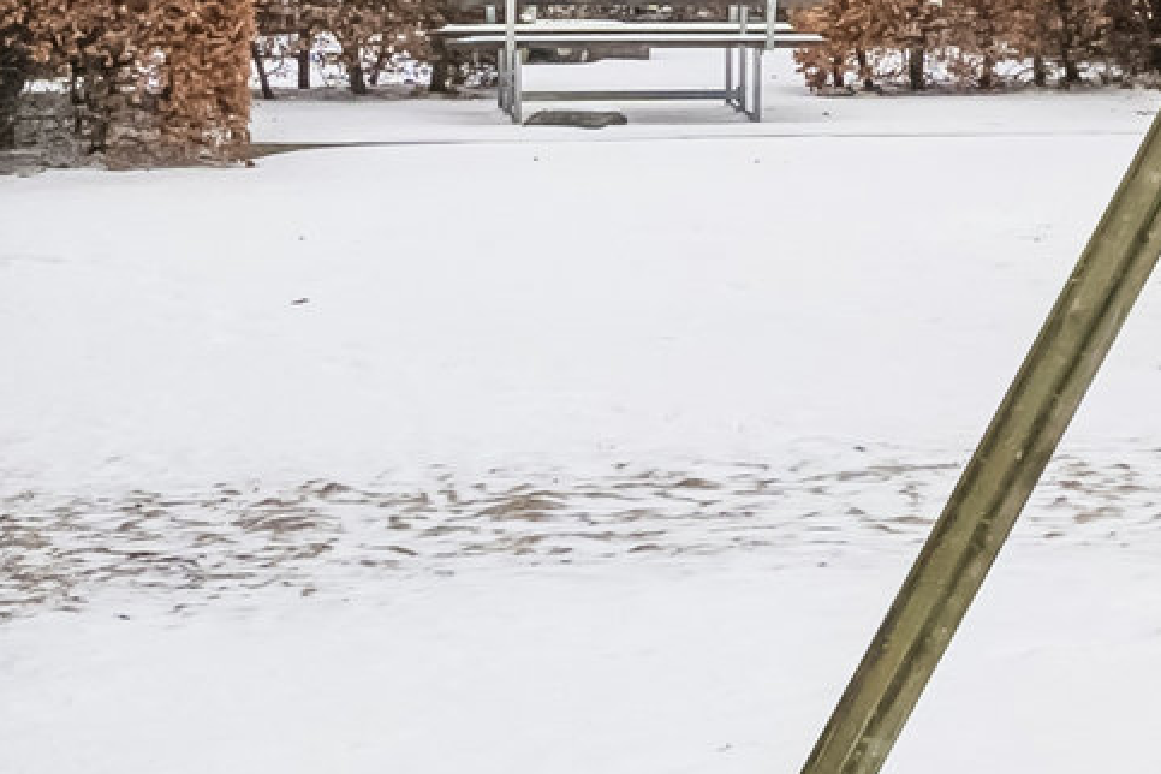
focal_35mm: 149
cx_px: 2755
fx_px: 4805
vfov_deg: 9.1
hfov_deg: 11.5
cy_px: -10
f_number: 7.1
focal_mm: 24
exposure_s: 1/400
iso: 800
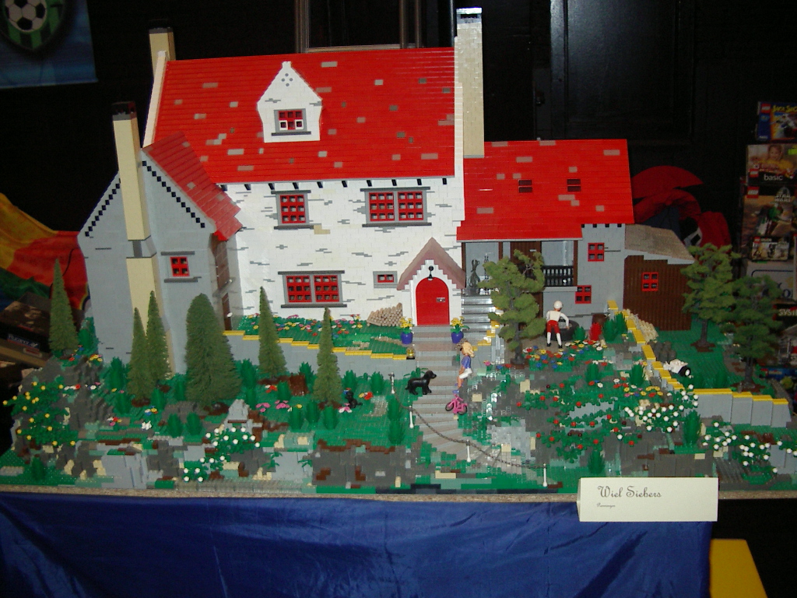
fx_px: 875
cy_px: 299
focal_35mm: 38
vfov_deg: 37.7
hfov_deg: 49.0
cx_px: 398
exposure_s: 1/60
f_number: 2.6
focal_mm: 5.8
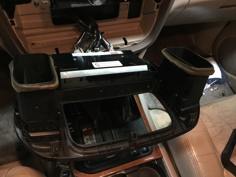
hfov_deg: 61.7
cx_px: 118
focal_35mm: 29
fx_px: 198
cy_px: 88
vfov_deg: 48.2
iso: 125
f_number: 2.2
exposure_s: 1/4
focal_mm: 4.15
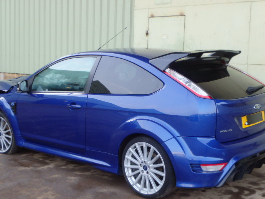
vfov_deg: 28.0
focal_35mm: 52
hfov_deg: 36.8
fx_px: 398
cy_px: 115
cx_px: 128
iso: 200
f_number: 4.8
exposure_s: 1/60
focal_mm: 7.7
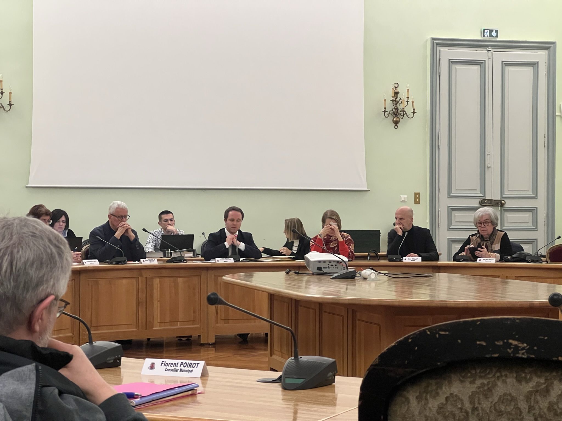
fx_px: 1250
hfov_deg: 25.3
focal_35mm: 77
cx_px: 281
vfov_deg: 19.1
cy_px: 210
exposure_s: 1/50
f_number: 2.8
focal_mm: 9
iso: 500
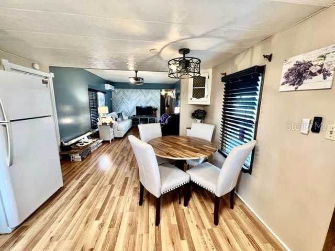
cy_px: 126
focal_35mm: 13
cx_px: 168
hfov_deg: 106.2
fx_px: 126
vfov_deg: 89.9
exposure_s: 1/60
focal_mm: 1.57
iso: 200
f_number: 1.8
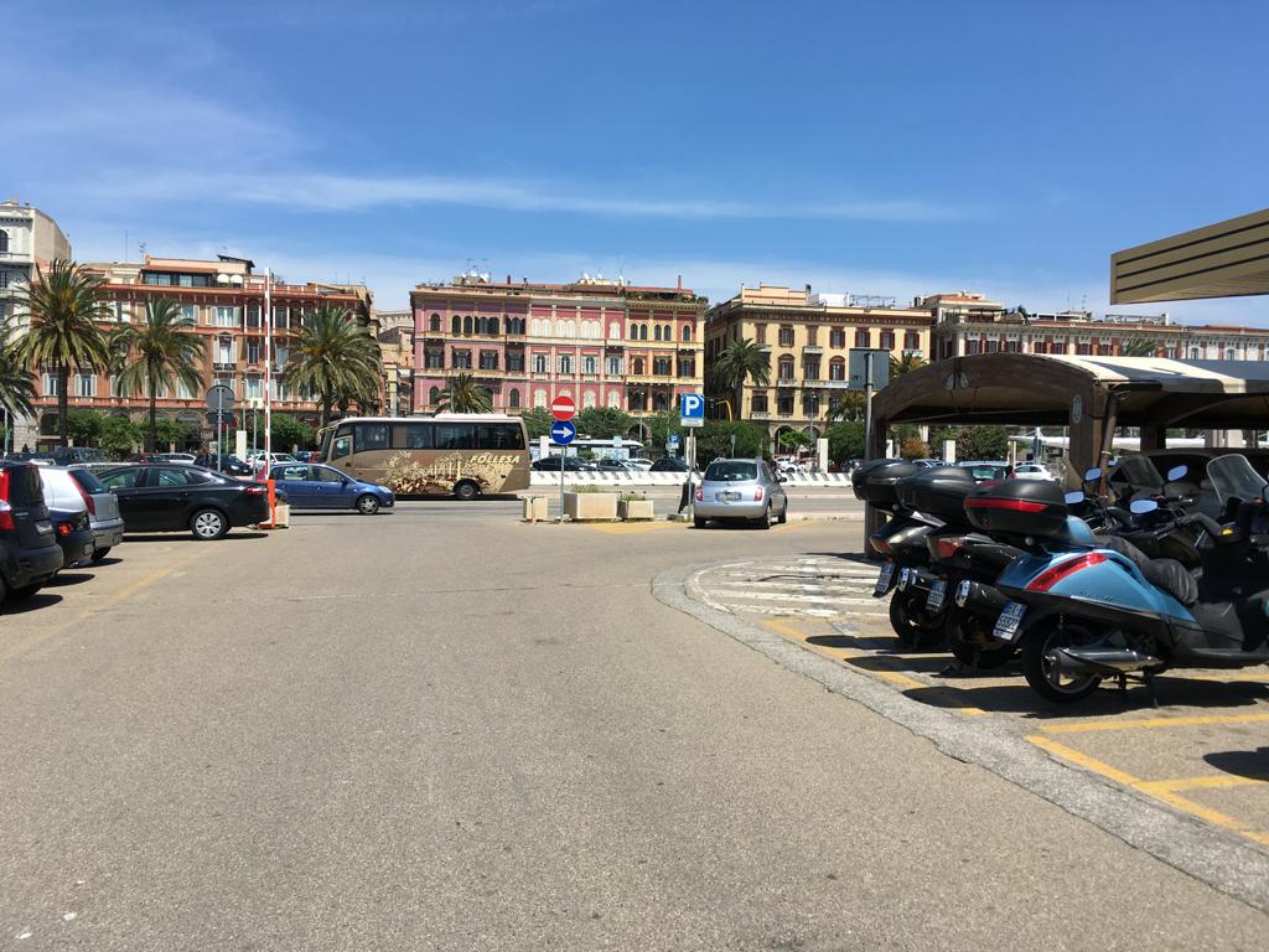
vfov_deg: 48.2
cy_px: 476
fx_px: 1063
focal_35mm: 29
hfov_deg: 61.7
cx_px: 634
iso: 25
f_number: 2.2
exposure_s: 1/1832
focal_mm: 4.15
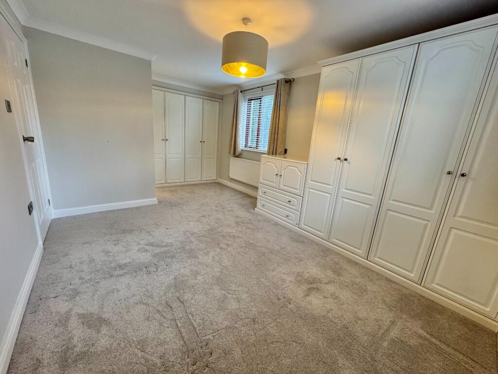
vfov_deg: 85.7
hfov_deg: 102.1
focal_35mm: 14
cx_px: 249
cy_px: 187
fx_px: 201
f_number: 2.2
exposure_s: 1/99
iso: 320
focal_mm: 2.22
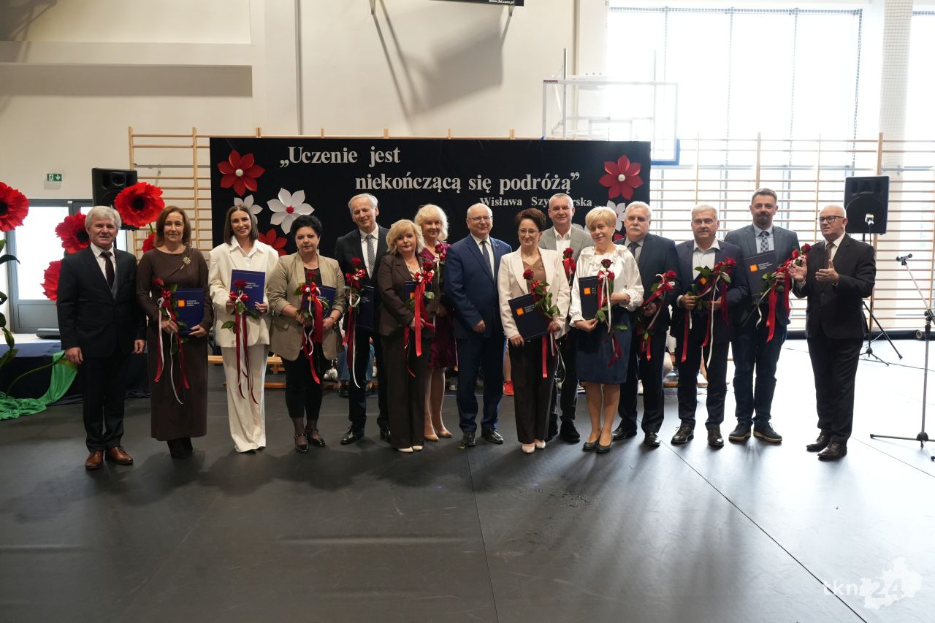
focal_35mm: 30
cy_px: 312
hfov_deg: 61.9
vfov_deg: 43.6
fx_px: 779
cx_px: 468
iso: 5000
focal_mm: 30
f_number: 6.3
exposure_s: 1/160
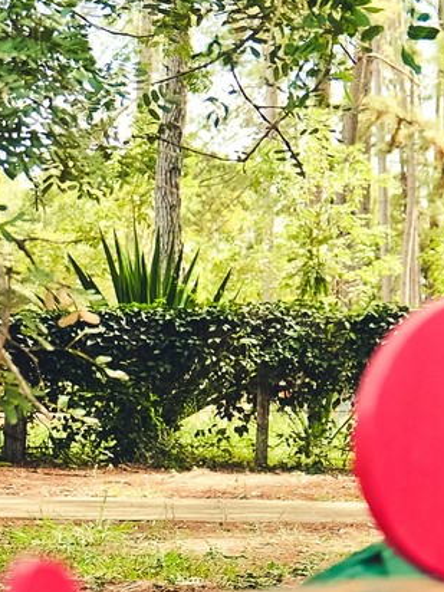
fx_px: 2155
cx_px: 326
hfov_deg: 11.7
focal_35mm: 126
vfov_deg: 15.6
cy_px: 267
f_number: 4
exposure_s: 1/180
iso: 200
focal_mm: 30.2
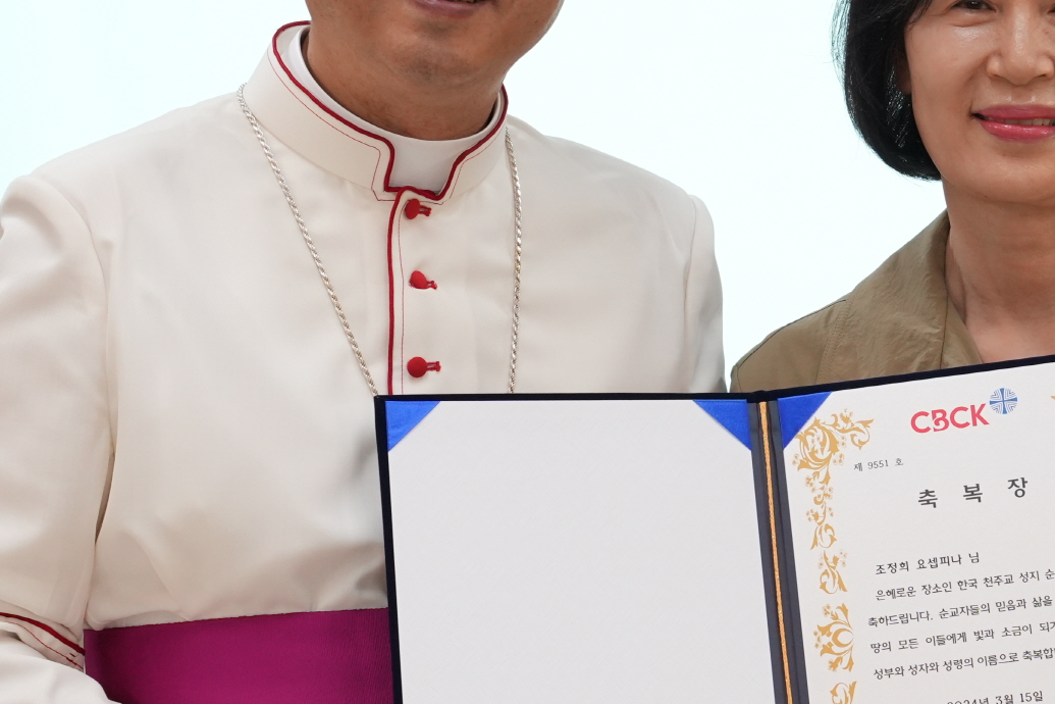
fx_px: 4161
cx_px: 722
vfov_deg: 9.7
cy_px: 378
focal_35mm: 142
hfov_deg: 14.4
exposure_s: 1/50
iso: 1250
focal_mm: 49
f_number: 7.1
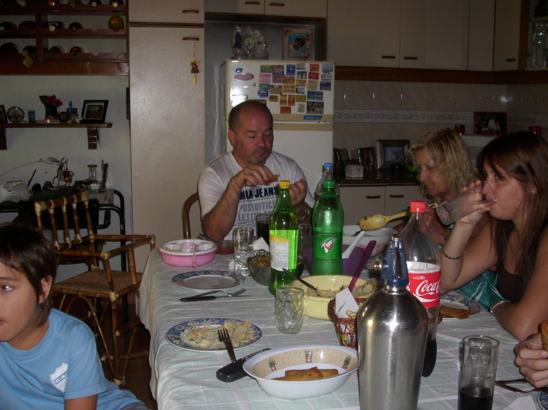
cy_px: 217
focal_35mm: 36
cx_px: 293
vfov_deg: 39.6
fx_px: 570
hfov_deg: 51.3
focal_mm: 6.2
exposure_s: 1/30
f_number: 2.8
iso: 50
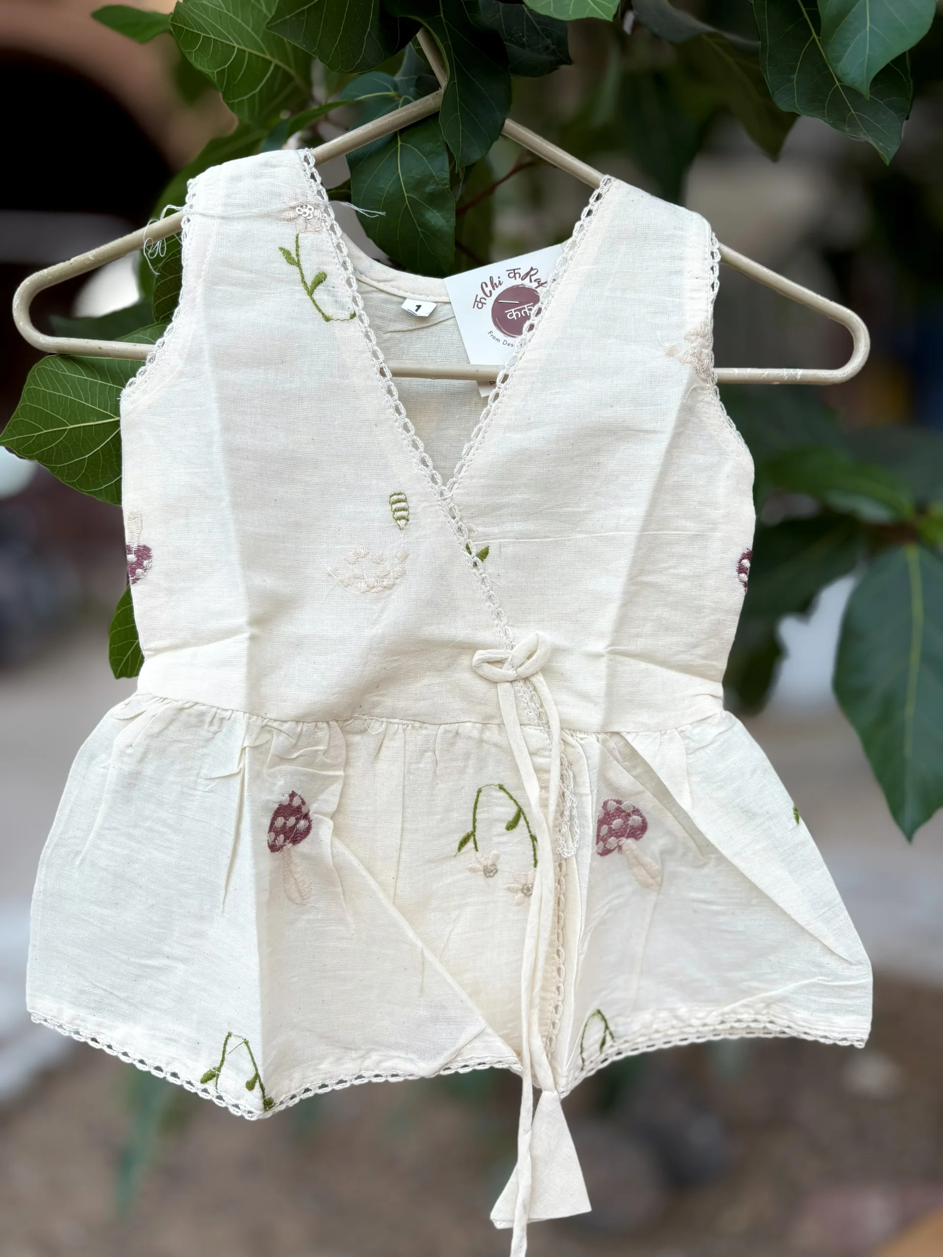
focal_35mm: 26
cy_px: 628
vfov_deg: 67.3
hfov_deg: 53.1
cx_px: 472
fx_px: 944
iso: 40
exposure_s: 1/229
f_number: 1.6
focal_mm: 5.96
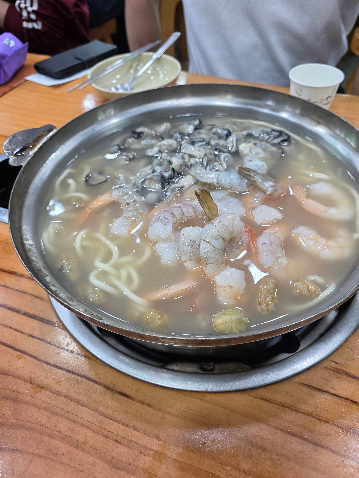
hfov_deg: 58.9
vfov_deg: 73.9
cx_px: 180
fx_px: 318
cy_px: 239
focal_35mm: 23
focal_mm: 6.3
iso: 160
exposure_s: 1/120
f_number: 1.7
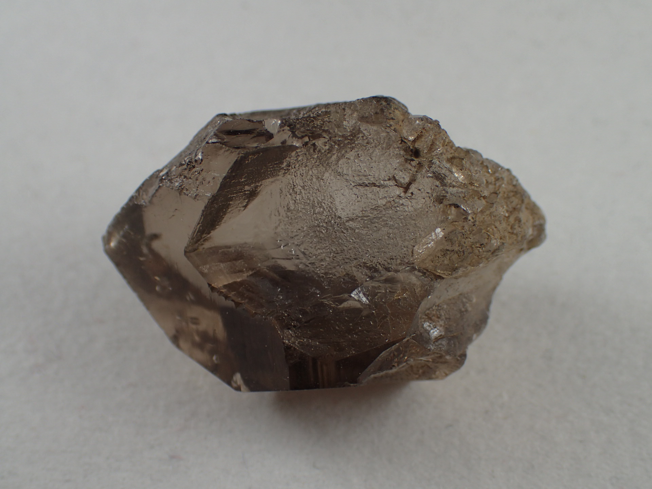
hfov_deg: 36.2
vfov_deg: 27.5
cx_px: 326
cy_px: 244
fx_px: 998
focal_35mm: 53
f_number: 3.4
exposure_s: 1/200
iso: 100
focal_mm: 9.61
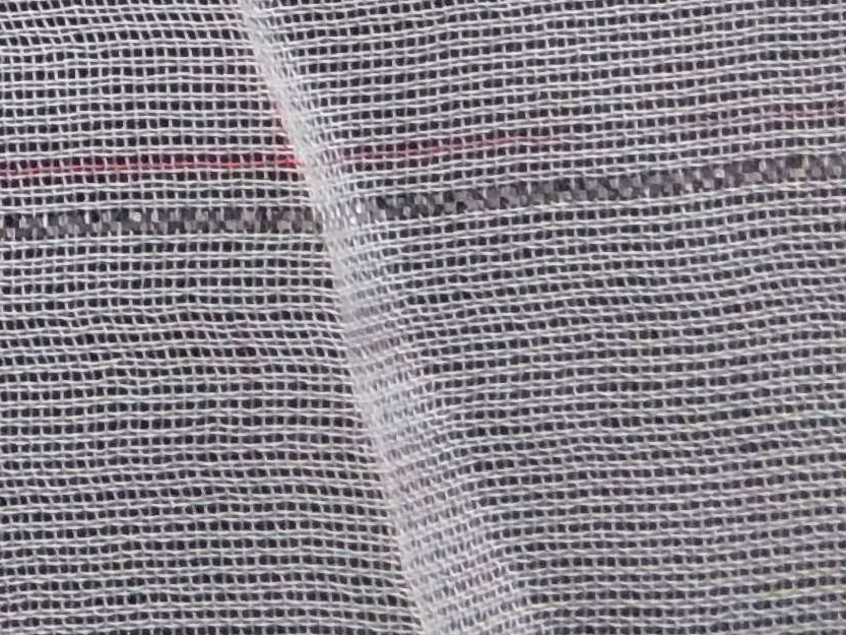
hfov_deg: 10.1
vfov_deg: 8.4
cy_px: -748
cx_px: -1321
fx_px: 4058
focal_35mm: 166
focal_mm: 5.3
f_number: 3.2
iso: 400
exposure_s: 1/25
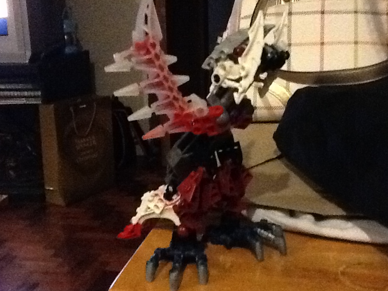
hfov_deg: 37.4
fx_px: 572
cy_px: 139
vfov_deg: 28.6
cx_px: 219
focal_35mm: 51
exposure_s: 1/15
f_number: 2.4
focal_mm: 2.03
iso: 640
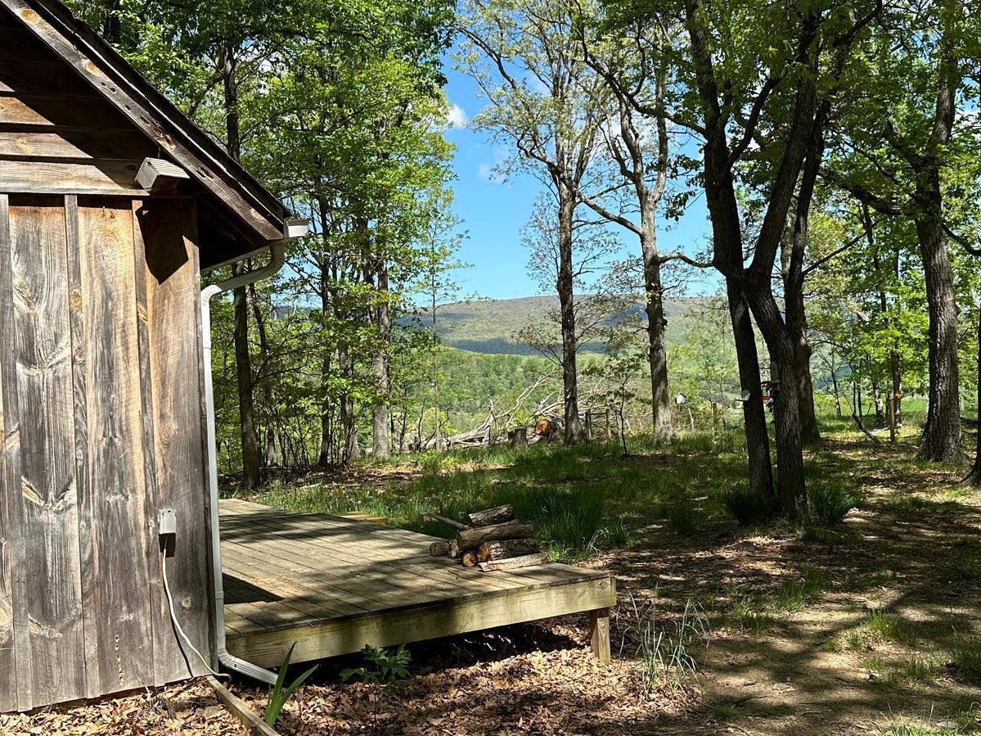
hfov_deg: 45.6
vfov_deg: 35.1
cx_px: 561
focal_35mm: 41
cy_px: 330
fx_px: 1162
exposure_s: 1/2110
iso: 80
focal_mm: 6.86
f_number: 1.78
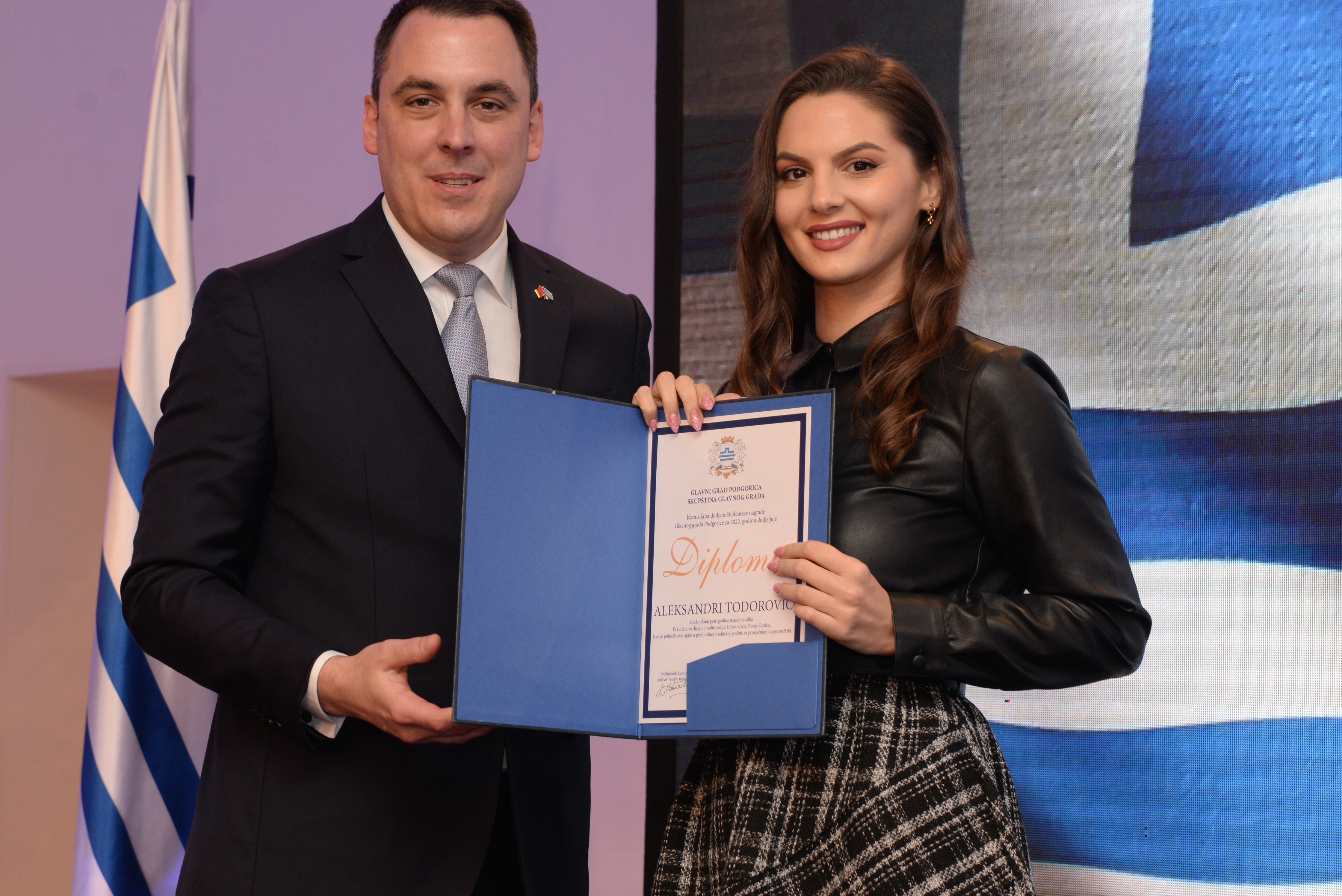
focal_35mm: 94
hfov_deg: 21.7
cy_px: 442
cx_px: 637
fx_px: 3505
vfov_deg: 14.6
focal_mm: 70
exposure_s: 1/125
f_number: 5.6
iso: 800
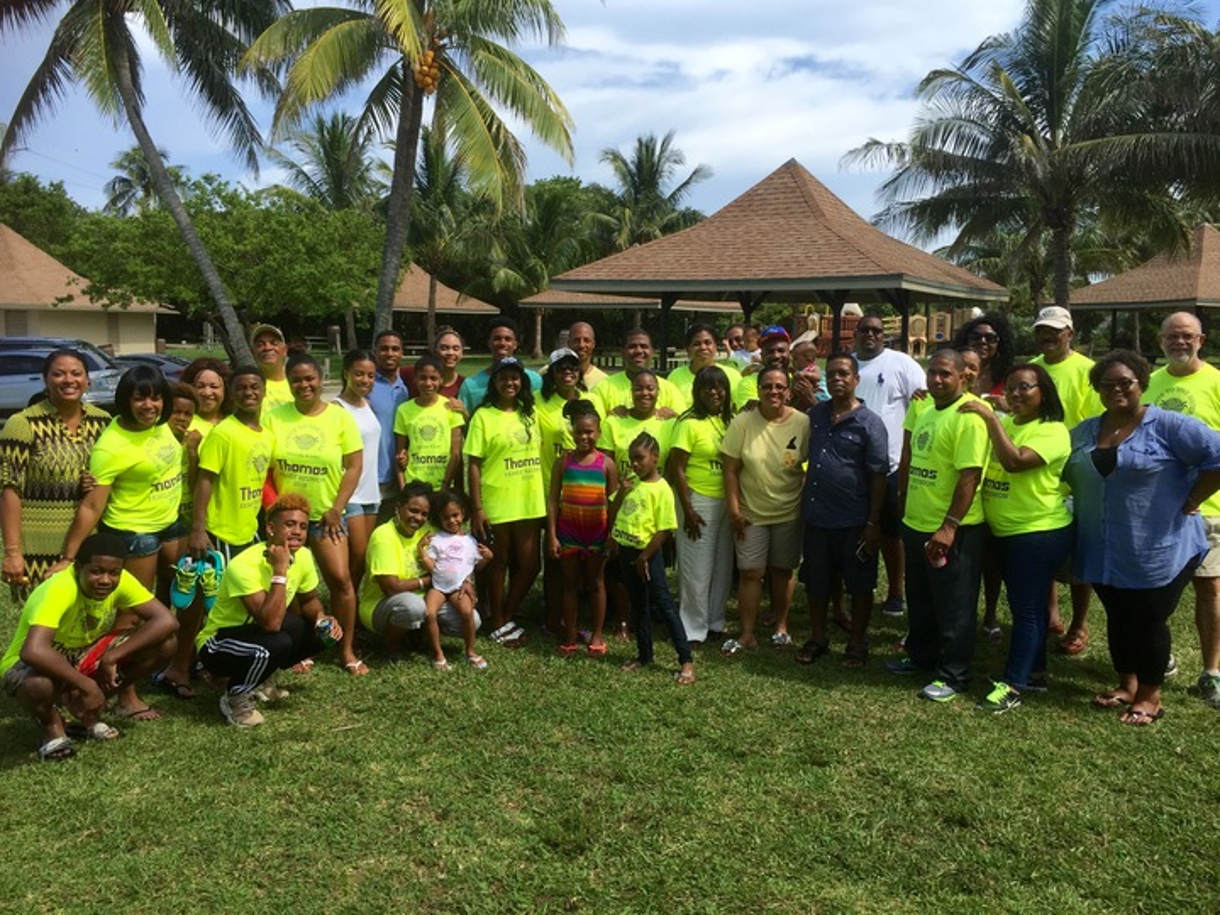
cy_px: 458
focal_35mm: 29
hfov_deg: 61.7
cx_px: 610
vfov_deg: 48.2
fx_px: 1022
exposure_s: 1/1647
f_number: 2.2
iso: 32
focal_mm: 4.15
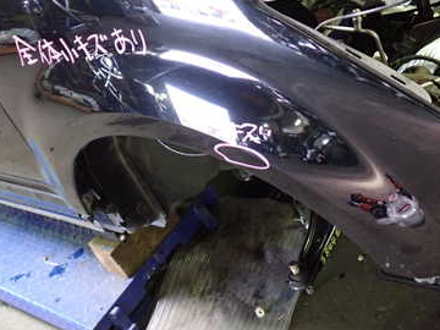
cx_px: 235
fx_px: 636
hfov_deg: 38.2
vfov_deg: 28.8
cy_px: 98
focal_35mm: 50
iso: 500
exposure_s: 1/30
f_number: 2.3
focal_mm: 5.4
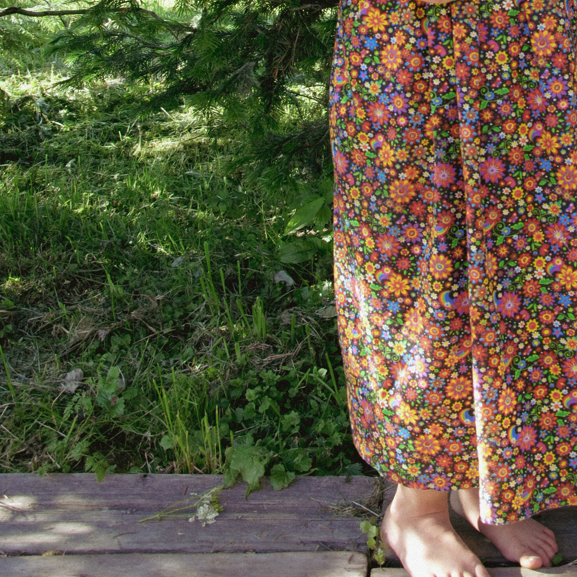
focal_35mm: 70
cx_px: 502
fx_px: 1322
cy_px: -68
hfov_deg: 24.0
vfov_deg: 23.1
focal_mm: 21
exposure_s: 1/40
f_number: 5
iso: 100
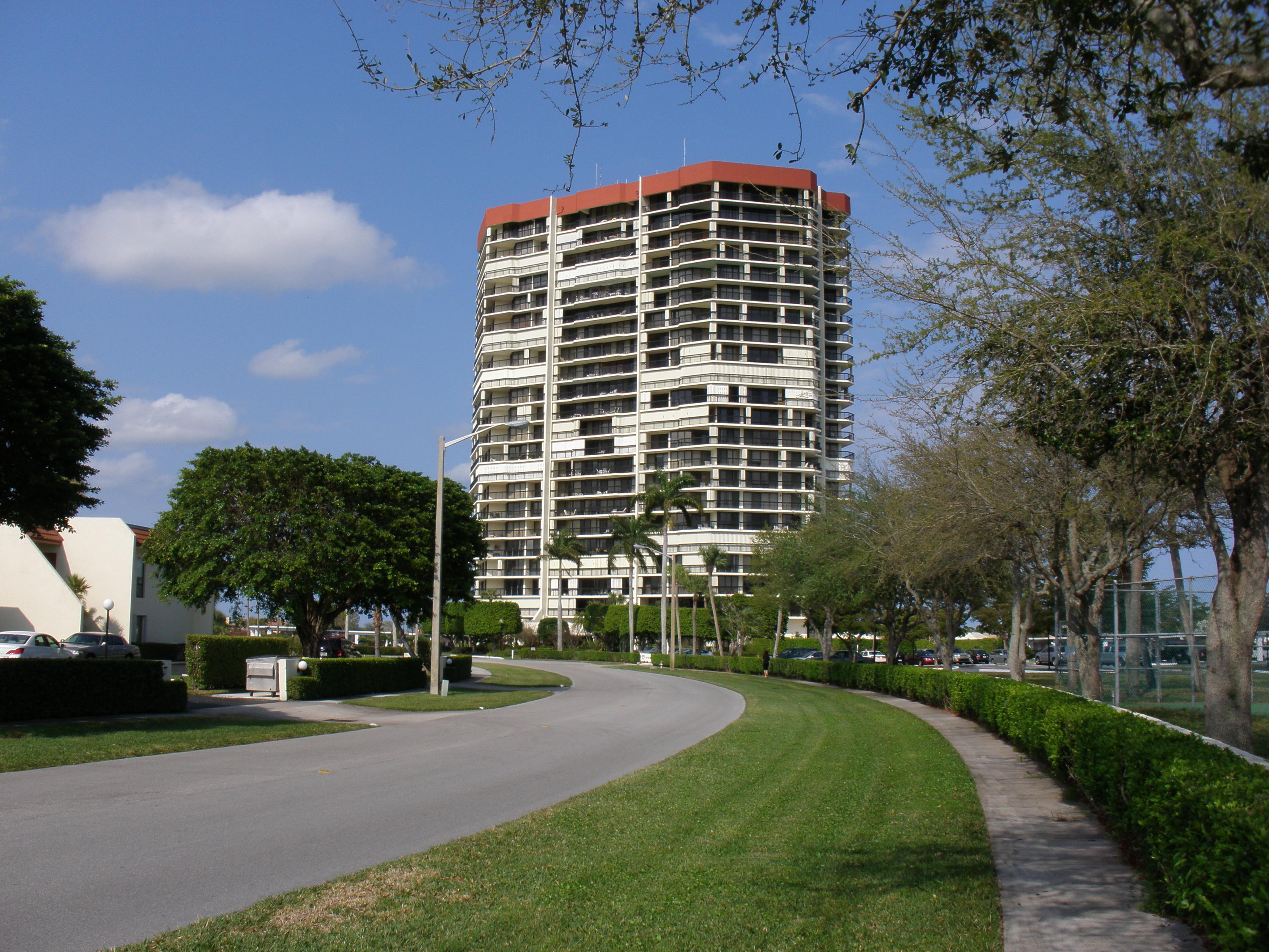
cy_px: 476
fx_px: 1320
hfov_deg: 51.4
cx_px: 634
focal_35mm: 36
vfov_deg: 39.7
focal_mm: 6.3
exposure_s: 1/500
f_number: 5.6
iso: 64
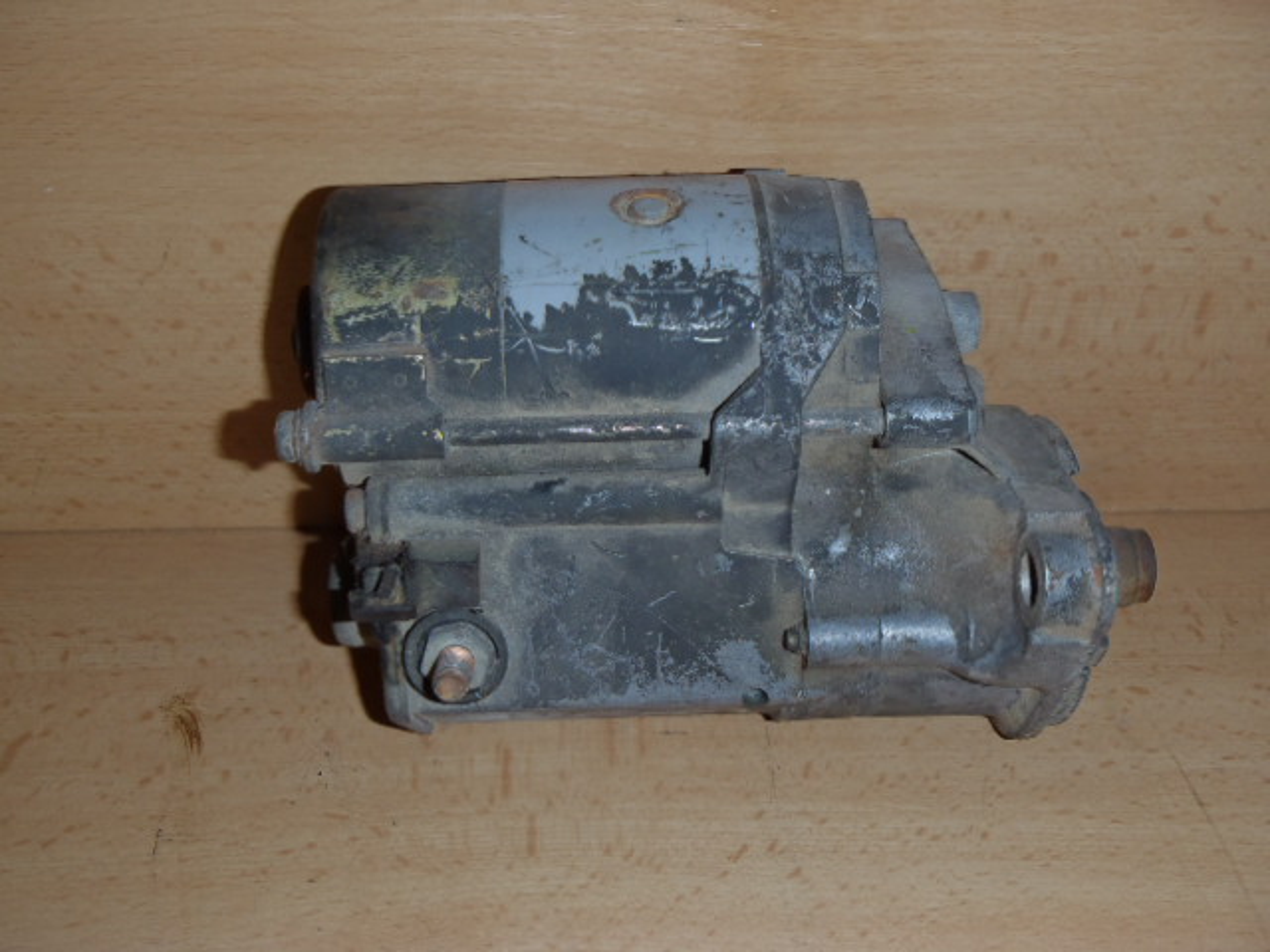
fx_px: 1394
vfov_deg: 37.7
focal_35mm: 38
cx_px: 635
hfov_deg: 49.0
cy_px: 476
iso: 100
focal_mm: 6.83
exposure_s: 1/40
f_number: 4.6
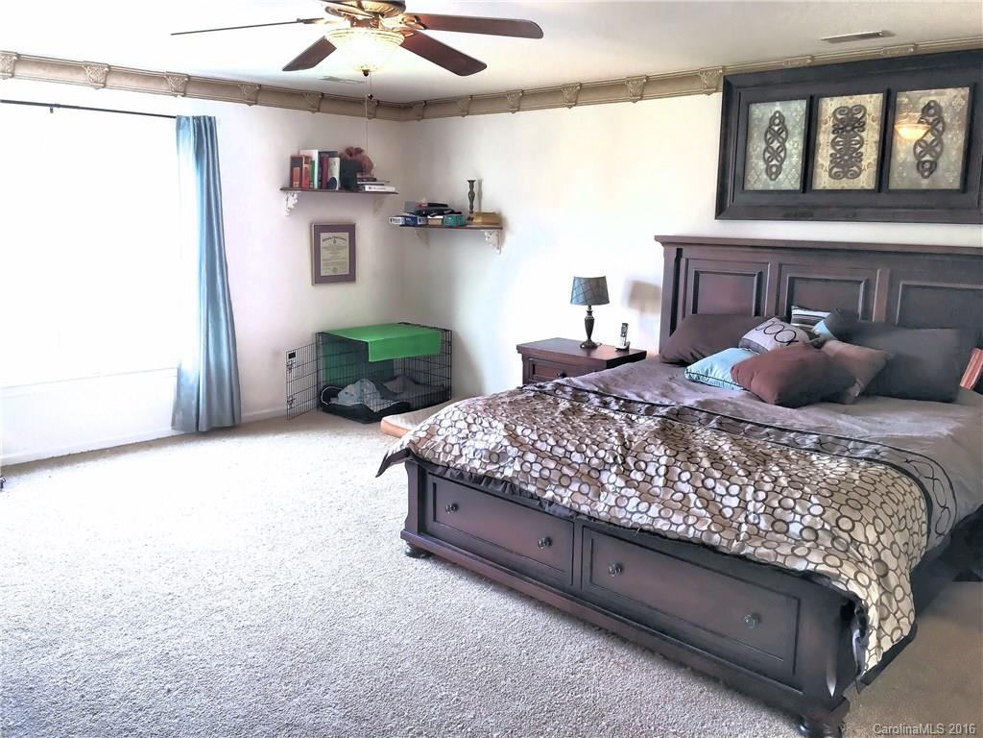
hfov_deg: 61.7
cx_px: 492
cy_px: 369
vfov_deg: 48.2
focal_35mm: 29
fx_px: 824
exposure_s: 1/30
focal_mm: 4.15
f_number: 2.2
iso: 50
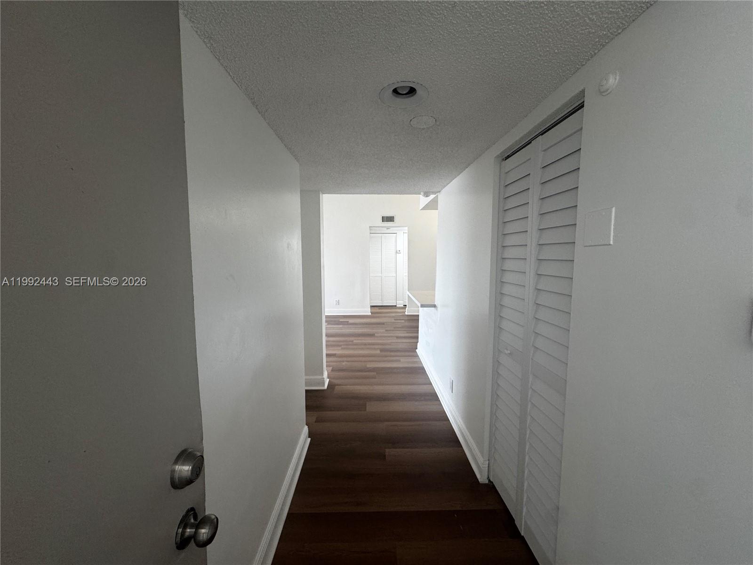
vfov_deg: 85.7
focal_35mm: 14
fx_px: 305
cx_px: 376
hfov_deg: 102.1
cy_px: 282
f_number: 2.2
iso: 160
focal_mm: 2.22
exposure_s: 1/120
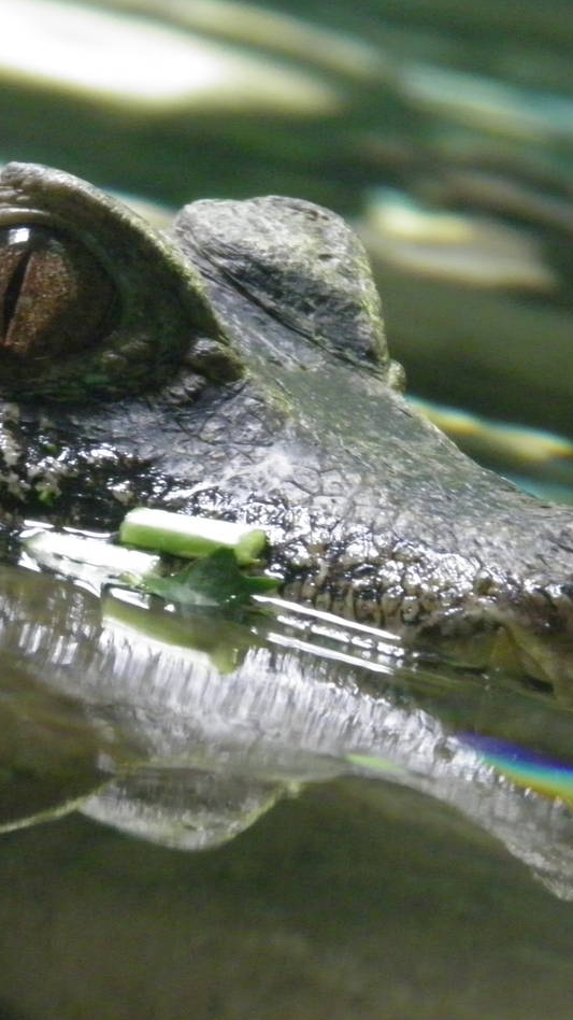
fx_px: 10133
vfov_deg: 5.8
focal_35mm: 375
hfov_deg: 3.2
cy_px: 447
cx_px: 181
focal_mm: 36.7
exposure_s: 1/15
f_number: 4.1
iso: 400
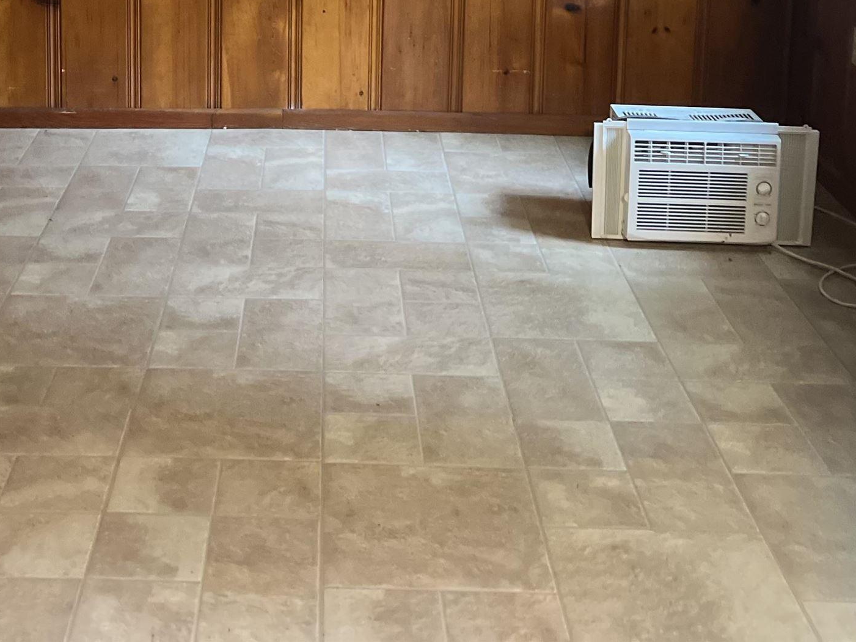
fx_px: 1410
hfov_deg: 33.6
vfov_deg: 24.0
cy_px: -61
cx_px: 305
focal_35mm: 57
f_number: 1.5
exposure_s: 1/40
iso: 500
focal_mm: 5.7
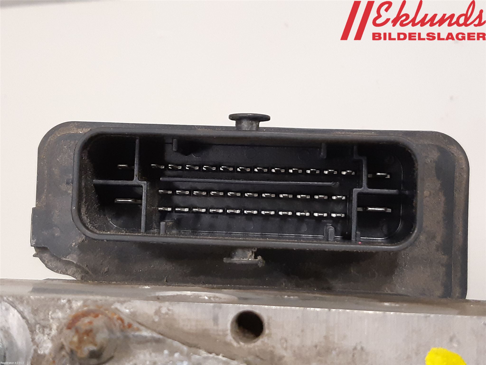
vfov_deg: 53.1
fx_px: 365
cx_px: 243
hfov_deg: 67.3
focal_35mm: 26
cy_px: 182
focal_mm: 3.93
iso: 250
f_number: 1.7
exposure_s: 1/50
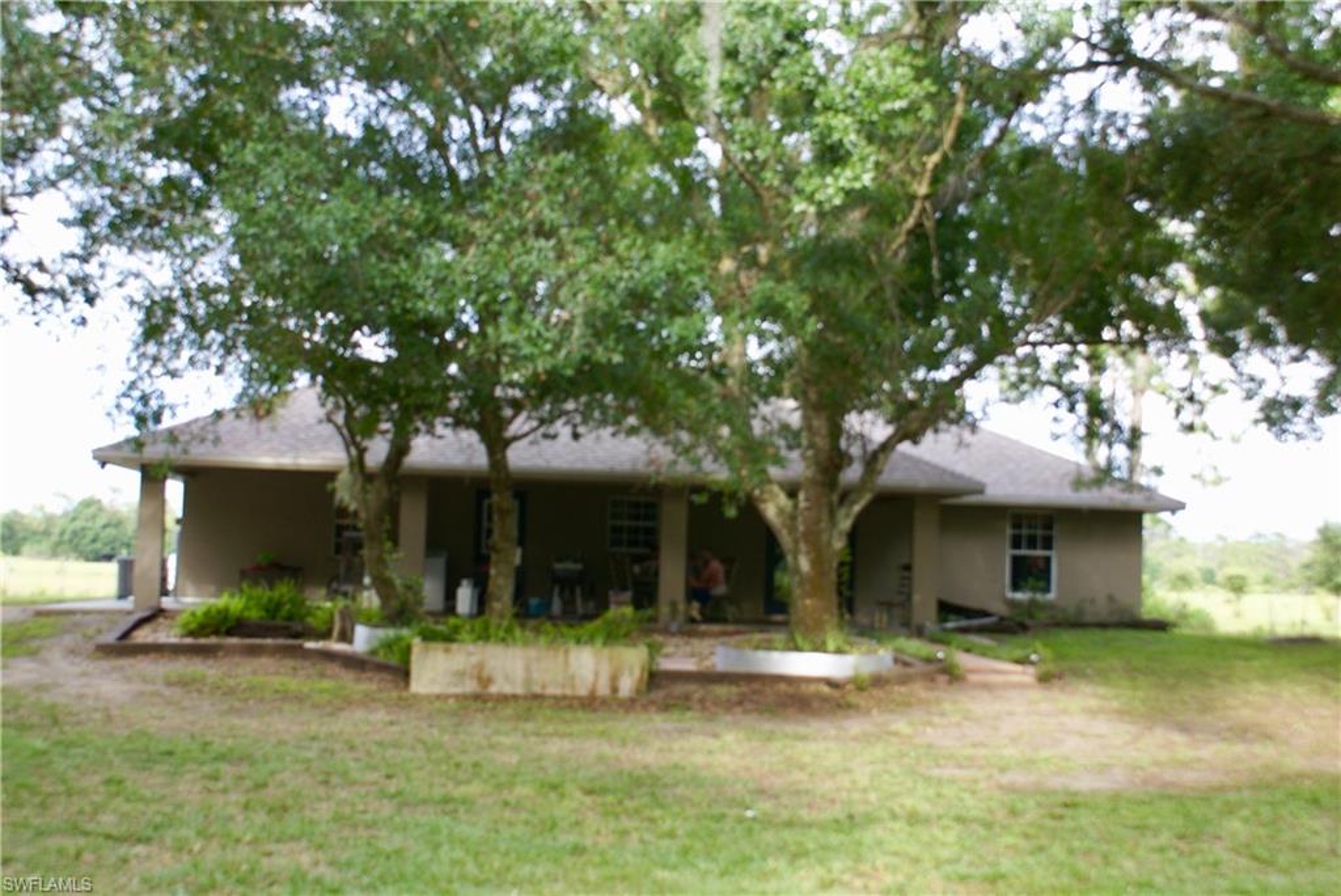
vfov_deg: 29.9
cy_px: 448
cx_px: 670
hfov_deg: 43.6
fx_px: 1677
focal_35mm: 45
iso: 100
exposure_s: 1/50
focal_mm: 30
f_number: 5.6
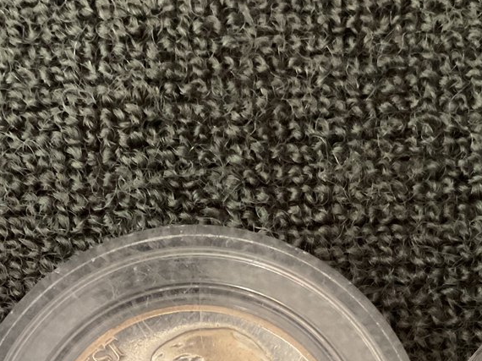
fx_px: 1072
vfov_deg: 18.1
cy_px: 443
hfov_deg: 25.3
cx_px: 230
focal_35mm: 77
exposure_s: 1/25
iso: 250
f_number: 1.8
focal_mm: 3
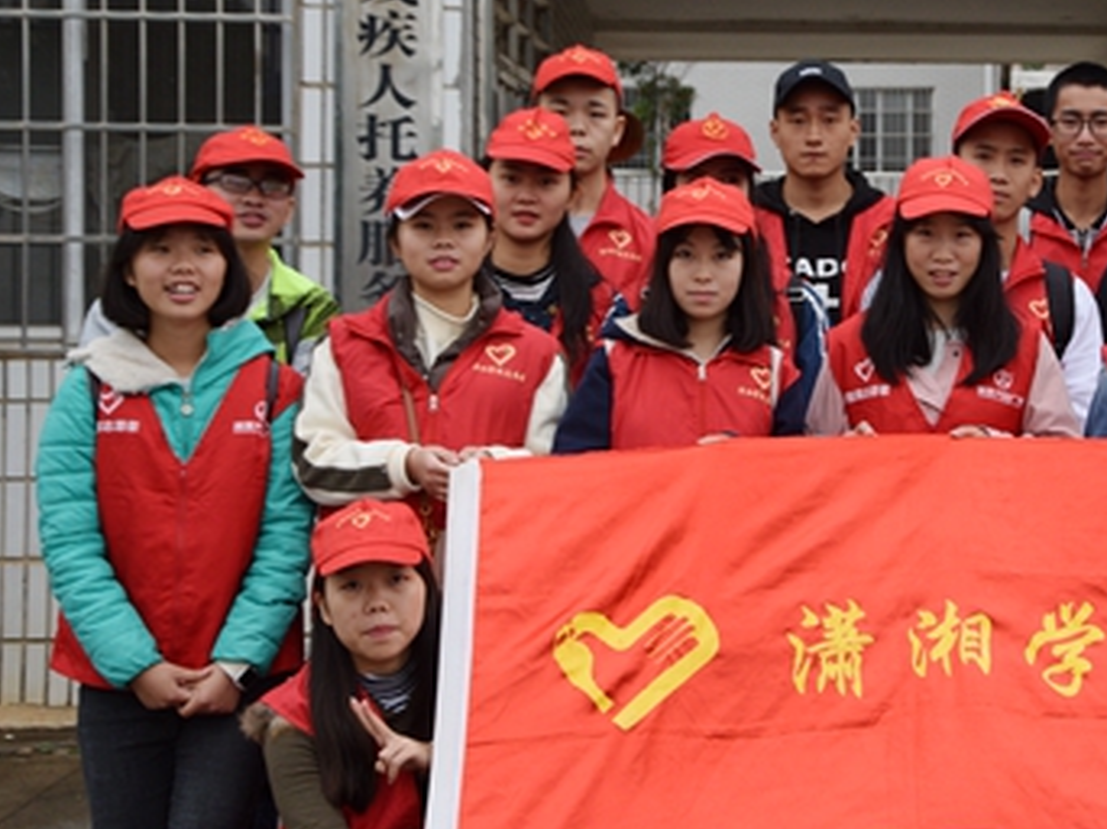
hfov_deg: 23.7
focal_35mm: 81
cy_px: 359
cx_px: 919
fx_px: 2589
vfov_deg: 18.2
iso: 400
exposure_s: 1/200
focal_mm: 32
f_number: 4.5
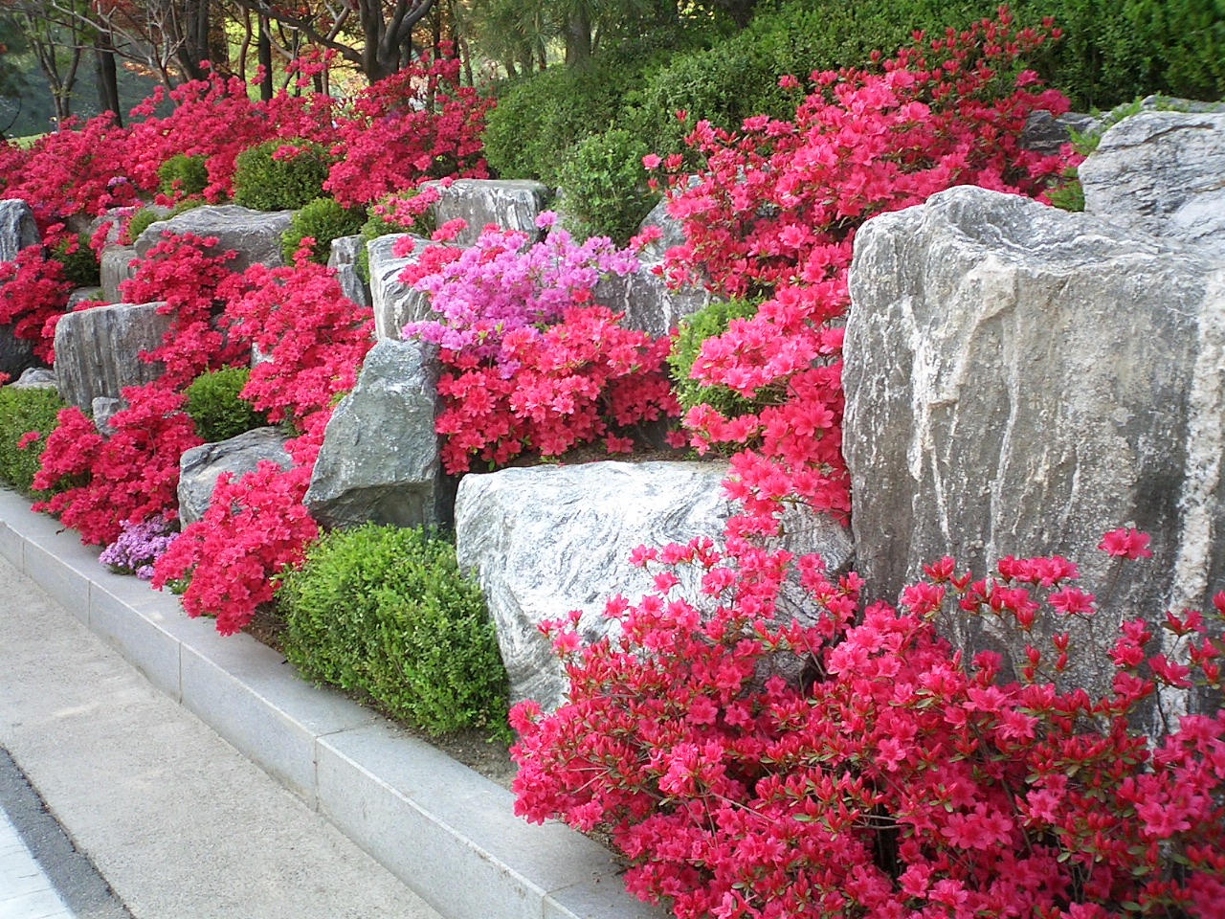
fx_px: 1309
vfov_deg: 38.7
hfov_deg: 50.1
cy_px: 460
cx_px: 612
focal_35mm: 37
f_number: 3.5
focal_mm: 5.6
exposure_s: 1/125
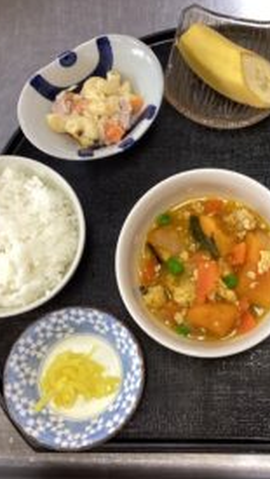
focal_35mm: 46
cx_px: 224
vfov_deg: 44.6
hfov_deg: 25.5
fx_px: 585
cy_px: 238
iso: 160
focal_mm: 3.3
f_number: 2.4
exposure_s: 1/60
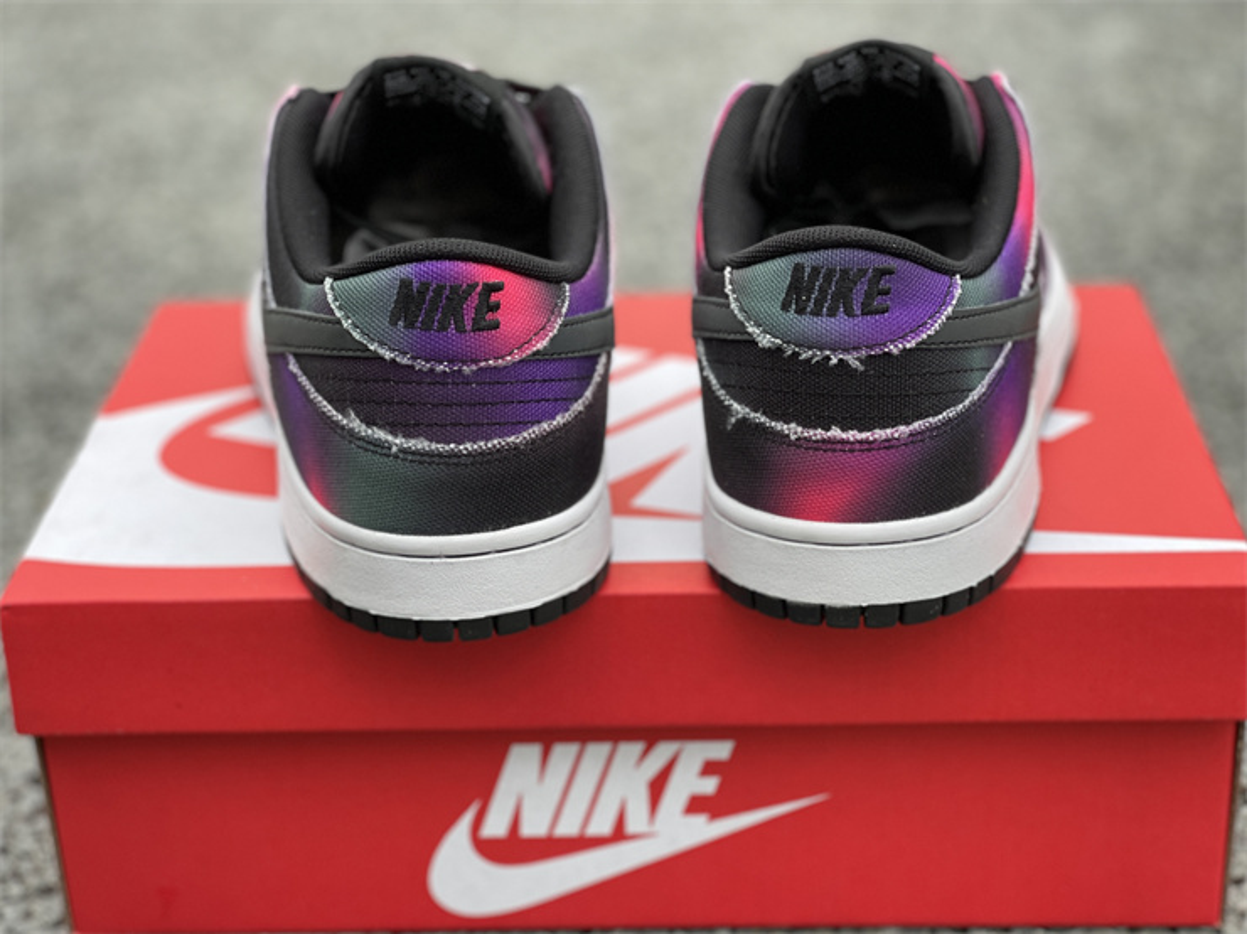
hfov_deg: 30.3
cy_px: 467
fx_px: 2304
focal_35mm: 64
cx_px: 624
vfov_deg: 22.9
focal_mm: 7.5
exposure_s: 1/121
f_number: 2.2
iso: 40
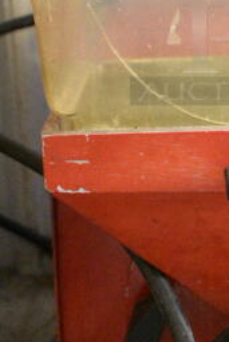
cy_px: 35
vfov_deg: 15.2
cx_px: 280
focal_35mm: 134
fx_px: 1275
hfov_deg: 10.1
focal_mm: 25
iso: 6400
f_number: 4
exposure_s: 1/100
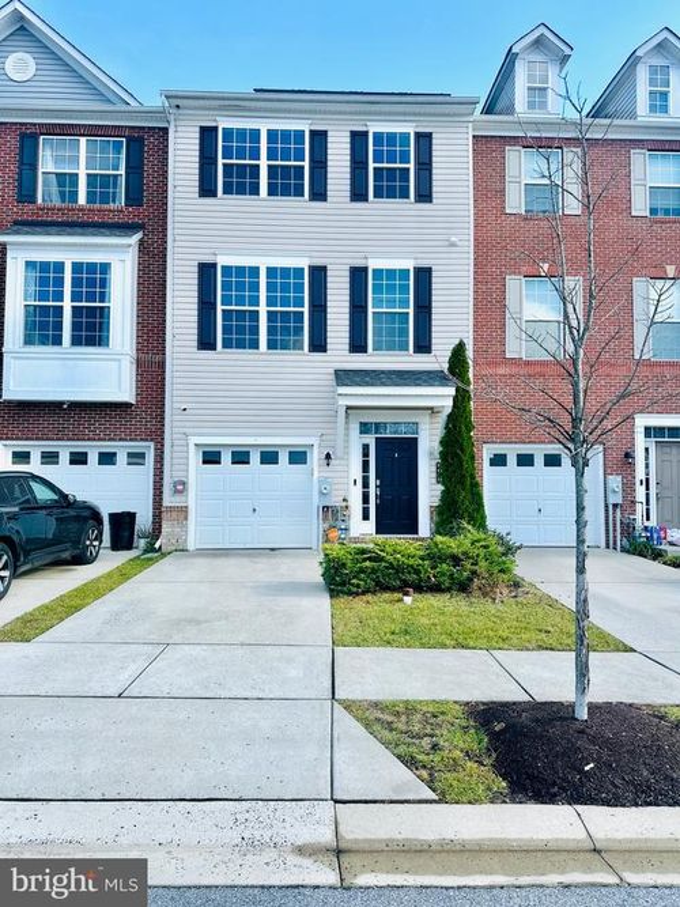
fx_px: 629
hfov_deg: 56.8
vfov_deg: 71.6
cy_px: 454
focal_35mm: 24
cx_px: 340
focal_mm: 6.86
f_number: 1.78
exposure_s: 1/1949
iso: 80
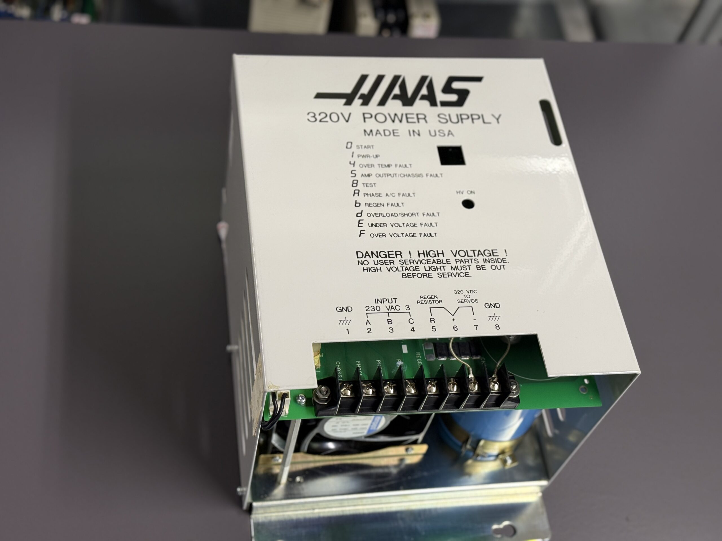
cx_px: 361
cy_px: 270
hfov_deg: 39.7
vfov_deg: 30.3
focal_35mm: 48
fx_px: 1001
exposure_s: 1/50
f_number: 1.78
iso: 160
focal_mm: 6.76
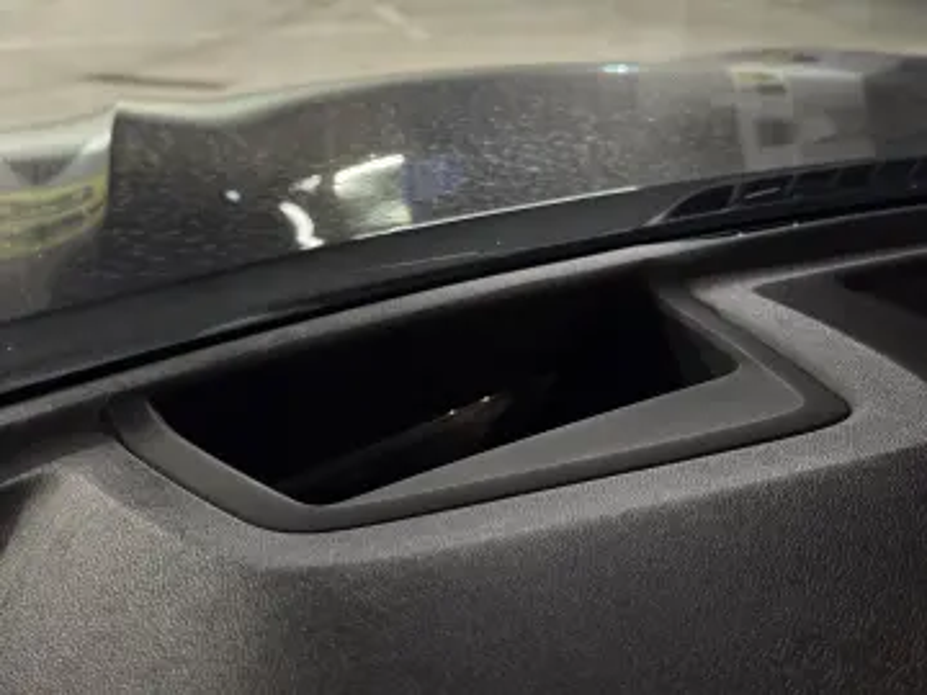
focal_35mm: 48
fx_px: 1285
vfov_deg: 30.3
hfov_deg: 39.7
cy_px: 348
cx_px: 464
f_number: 1.78
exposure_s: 1/20
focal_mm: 6.76
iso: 800
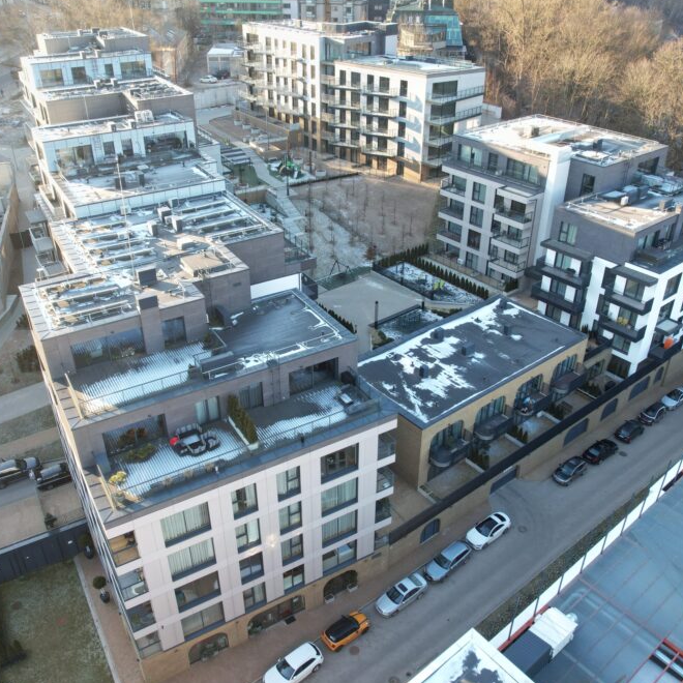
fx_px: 647
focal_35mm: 29
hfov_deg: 55.6
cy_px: 338
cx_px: 333
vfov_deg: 55.6
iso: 100
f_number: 2.8
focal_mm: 8.38
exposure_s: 1/160
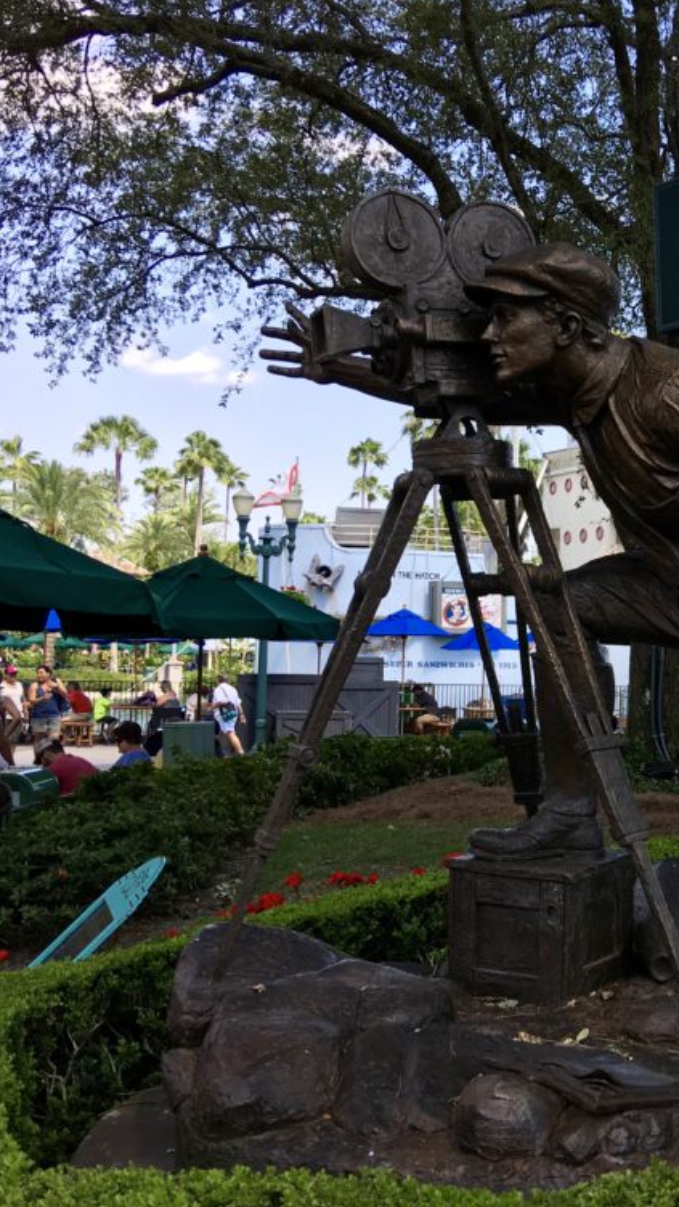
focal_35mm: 43
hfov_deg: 26.0
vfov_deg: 47.4
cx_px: 714
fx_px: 1376
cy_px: 608
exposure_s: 1/484
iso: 25
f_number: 2.2
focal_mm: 4.15
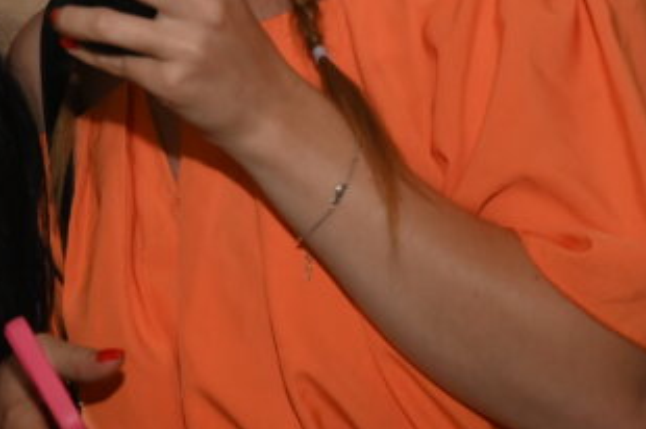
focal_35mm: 119
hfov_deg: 16.7
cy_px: 74
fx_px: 2133
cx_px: -48
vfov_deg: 11.4
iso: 2000
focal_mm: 36
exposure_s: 1/60
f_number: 4.8
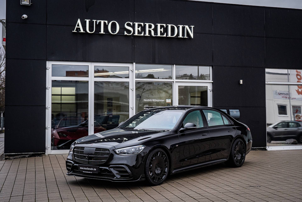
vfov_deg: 33.4
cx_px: 151
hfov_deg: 48.5
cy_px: 101
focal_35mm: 40
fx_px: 336
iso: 1600
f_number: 5
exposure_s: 1/100
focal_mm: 40
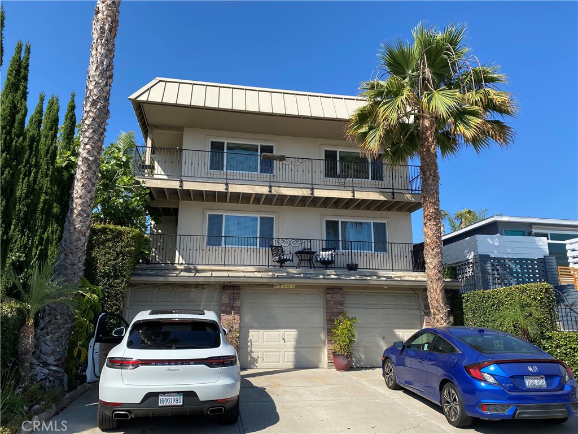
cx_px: 289
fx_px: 434
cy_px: 217
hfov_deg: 67.3
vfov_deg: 53.1
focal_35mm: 26
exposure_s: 1/1927
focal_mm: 4.25
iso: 32
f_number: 1.8
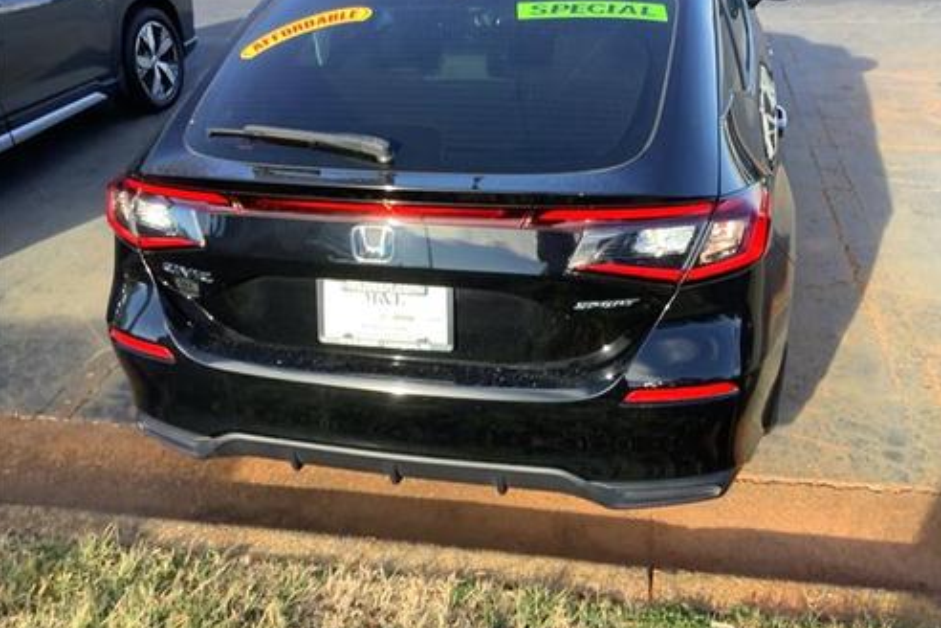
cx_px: 476
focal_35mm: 33
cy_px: 308
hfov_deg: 57.2
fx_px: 863
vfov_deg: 40.0
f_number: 2.4
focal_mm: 3.3
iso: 25
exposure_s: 1/120
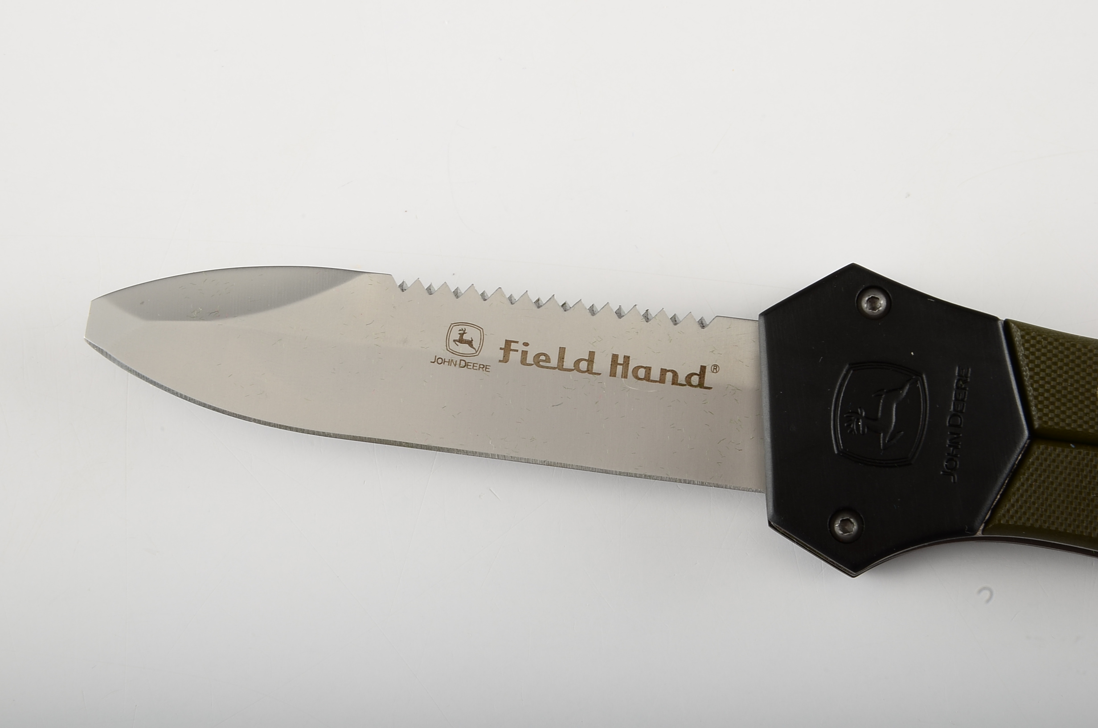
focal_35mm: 99
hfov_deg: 20.7
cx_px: 549
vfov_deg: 13.8
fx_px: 3013
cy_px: 364
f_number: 22
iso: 100
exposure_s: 1/250
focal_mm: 66
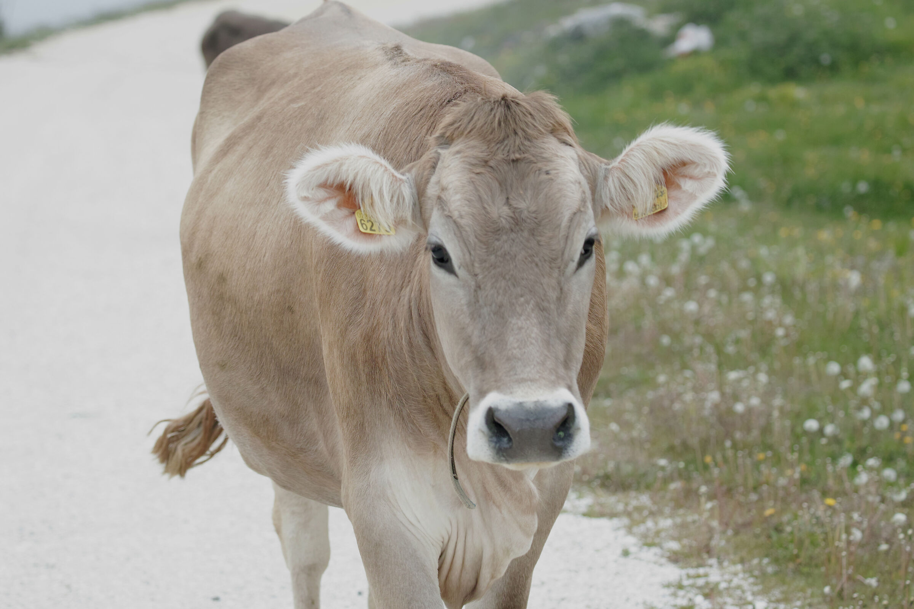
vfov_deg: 9.1
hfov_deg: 13.7
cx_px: 457
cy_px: 304
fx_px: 3808
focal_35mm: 150
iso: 200
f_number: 4
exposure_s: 1/320
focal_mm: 100
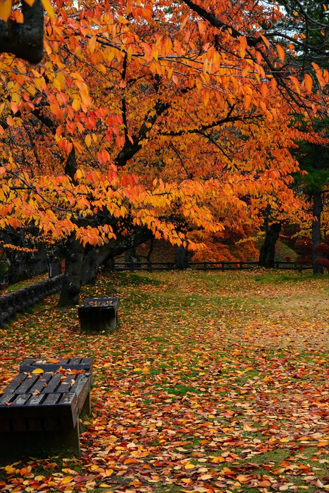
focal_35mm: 75
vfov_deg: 27.0
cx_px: 164
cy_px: 246
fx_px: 1027
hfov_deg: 18.2
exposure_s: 1/320
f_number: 9
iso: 800
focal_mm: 75
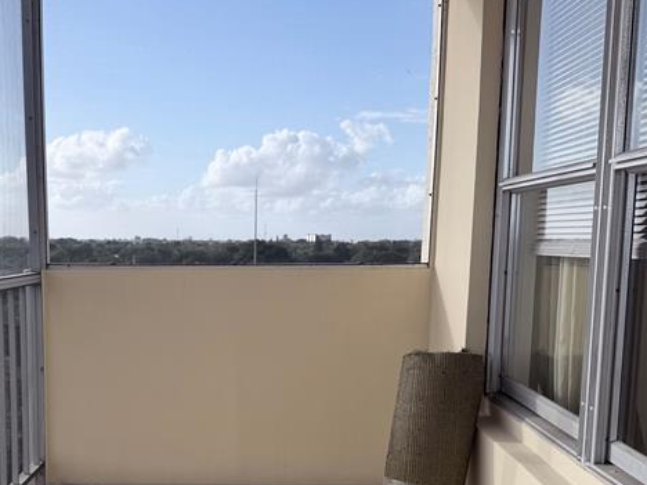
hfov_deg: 45.1
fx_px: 766
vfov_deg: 34.7
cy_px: 339
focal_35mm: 41
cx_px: 217
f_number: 1.78
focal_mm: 6.76
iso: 80
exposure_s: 1/3584
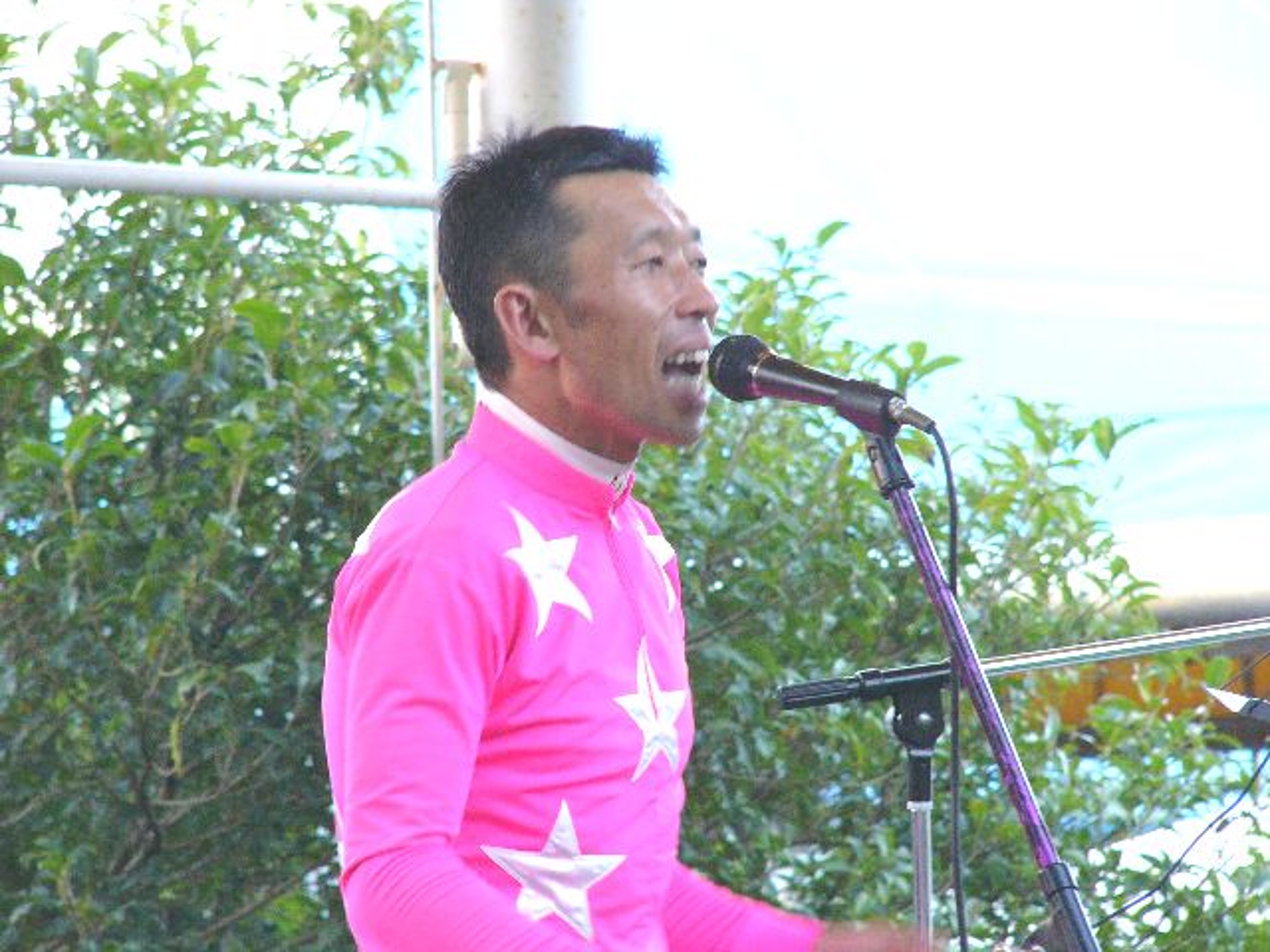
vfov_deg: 4.6
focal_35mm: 322
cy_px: 476
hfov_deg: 6.2
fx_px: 11814
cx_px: 635
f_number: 2.8
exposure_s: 1/20
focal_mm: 53.5
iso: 200
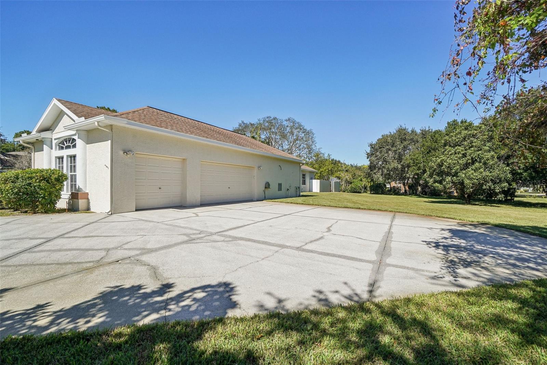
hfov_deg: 100.4
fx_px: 228
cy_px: 182
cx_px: 274
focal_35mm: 15
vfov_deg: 77.3
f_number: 8
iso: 100
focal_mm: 10
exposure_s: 1/500
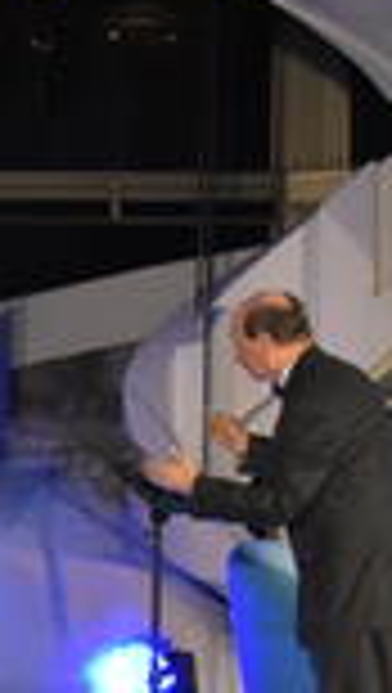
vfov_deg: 13.4
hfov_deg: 7.2
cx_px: -608
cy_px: 686
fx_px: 2904
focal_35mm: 158
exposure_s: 1/125
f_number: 6.3
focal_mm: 31
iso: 4000
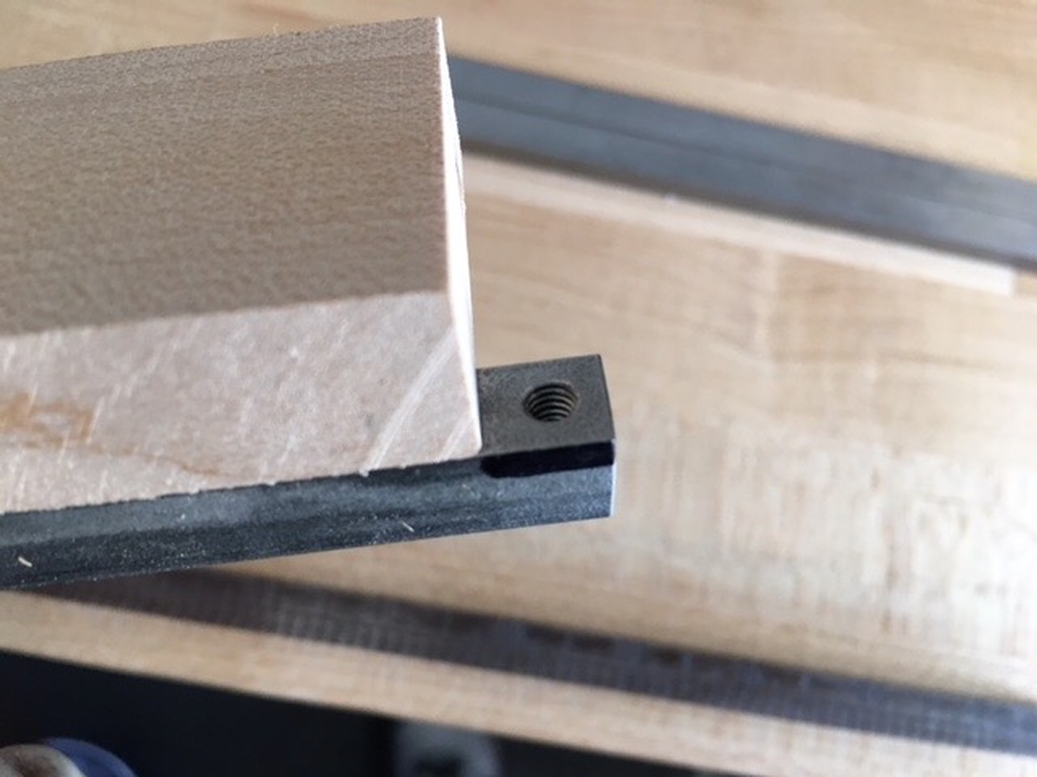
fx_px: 869
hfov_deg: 61.7
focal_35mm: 29
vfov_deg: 48.2
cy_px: 388
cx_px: 518
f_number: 2.2
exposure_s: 1/30
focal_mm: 4.15
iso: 100
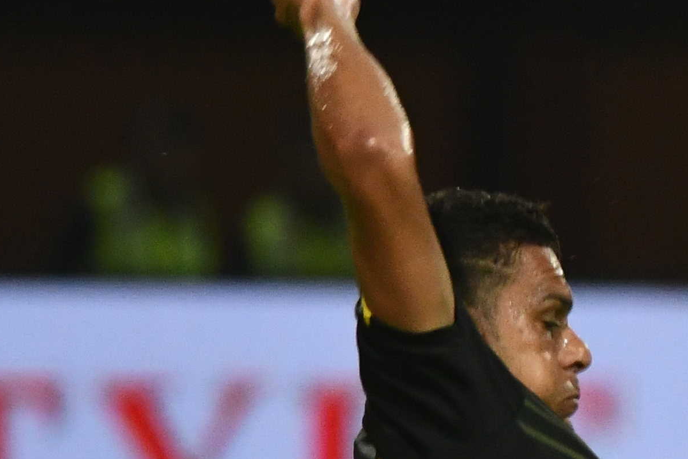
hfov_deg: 1.0
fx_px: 39930
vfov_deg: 0.7
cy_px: 622
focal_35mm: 2089
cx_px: 1288
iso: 1800
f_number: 4
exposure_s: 1/500
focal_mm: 300
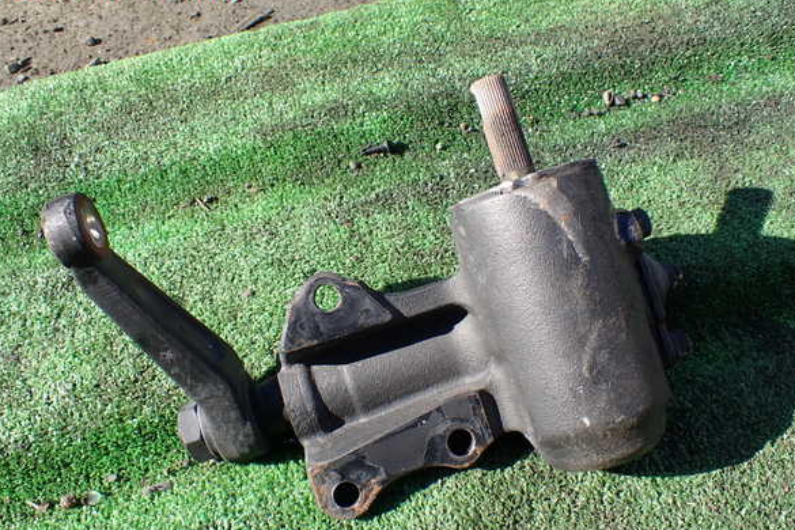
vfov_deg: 41.1
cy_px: 276
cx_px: 397
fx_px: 707
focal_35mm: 32
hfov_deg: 58.7
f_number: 3.2
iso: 100
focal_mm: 5.4
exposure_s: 1/400
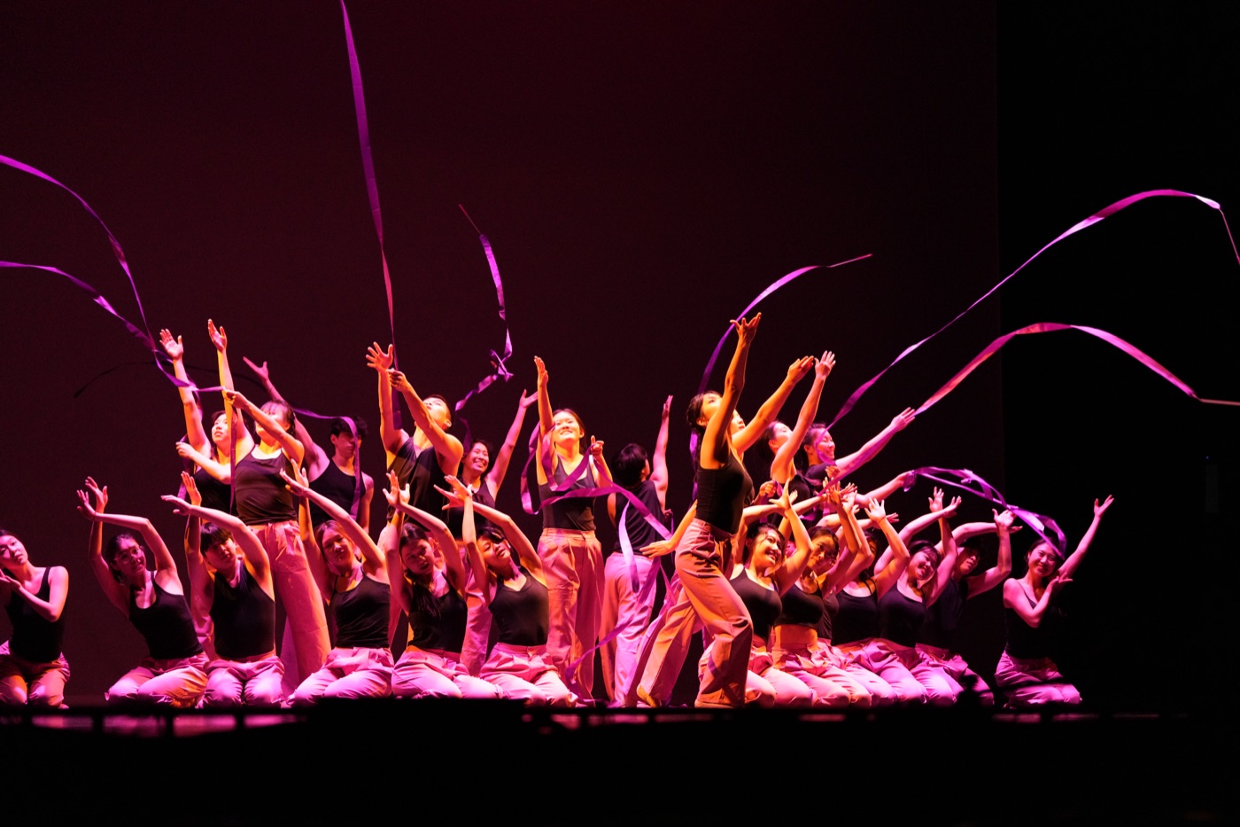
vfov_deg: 19.5
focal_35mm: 70
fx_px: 2411
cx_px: 620
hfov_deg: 28.8
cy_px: 414
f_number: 2.8
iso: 3200
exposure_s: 1/200
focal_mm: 70
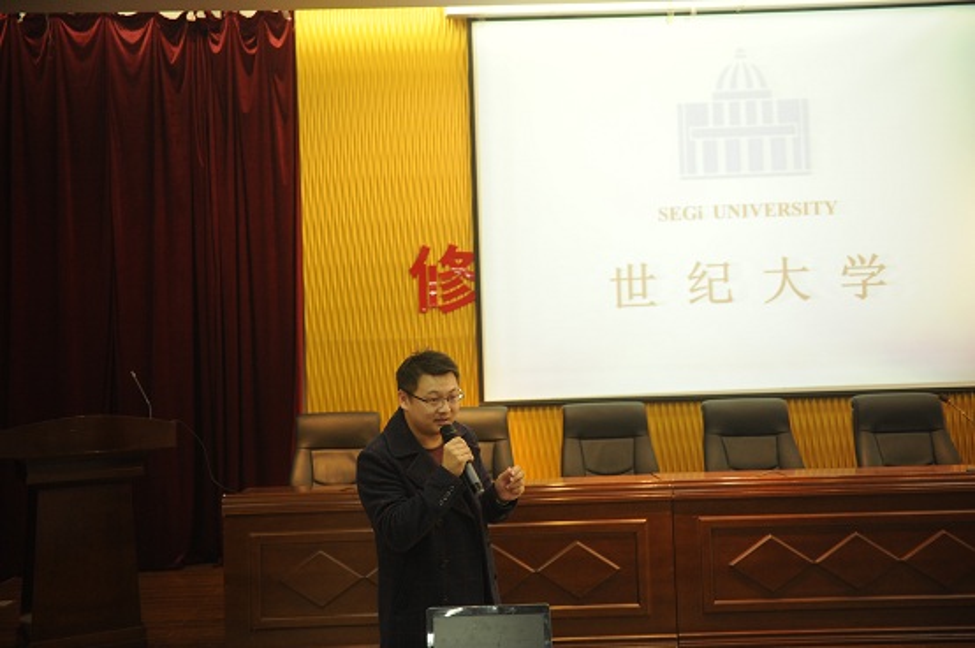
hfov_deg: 50.7
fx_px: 1028
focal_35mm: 38
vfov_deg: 35.0
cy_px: 324
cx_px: 488
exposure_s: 1/60
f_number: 2.8
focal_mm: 38
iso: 1600
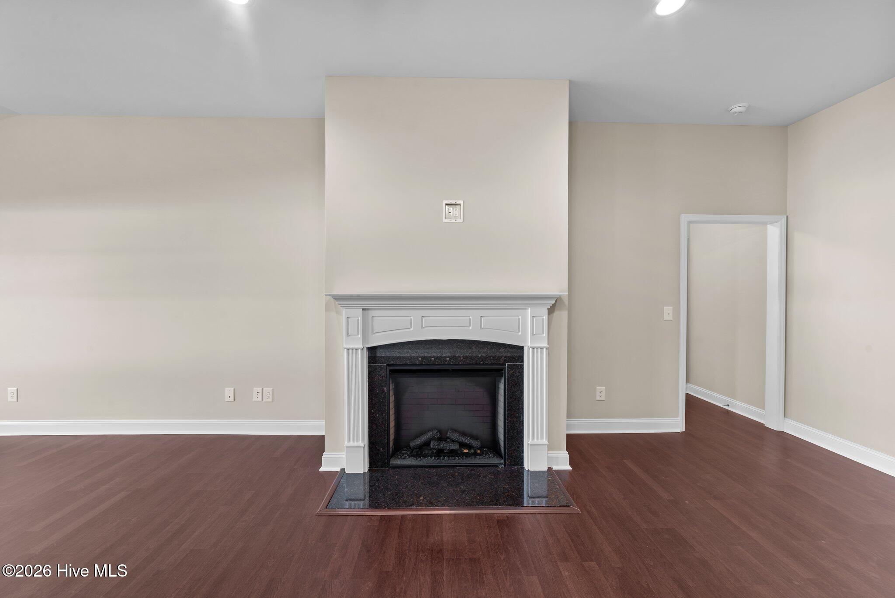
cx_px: 448
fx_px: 348
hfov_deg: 104.2
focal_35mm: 14
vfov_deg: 81.3
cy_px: 299
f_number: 9
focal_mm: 14
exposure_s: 1.6
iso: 100
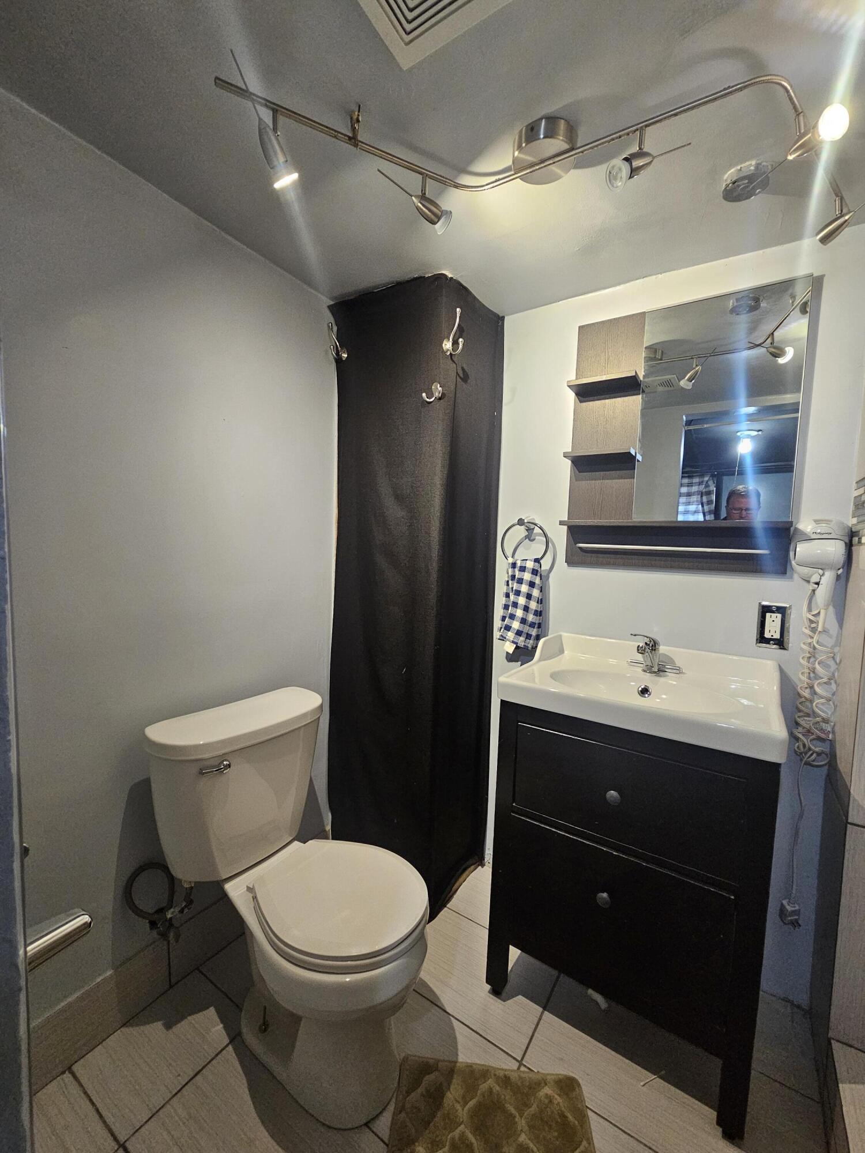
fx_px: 433
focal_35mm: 13
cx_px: 432
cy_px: 576
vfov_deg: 106.2
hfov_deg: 89.9
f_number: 2.2
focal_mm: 2.2
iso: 400
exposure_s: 1/60
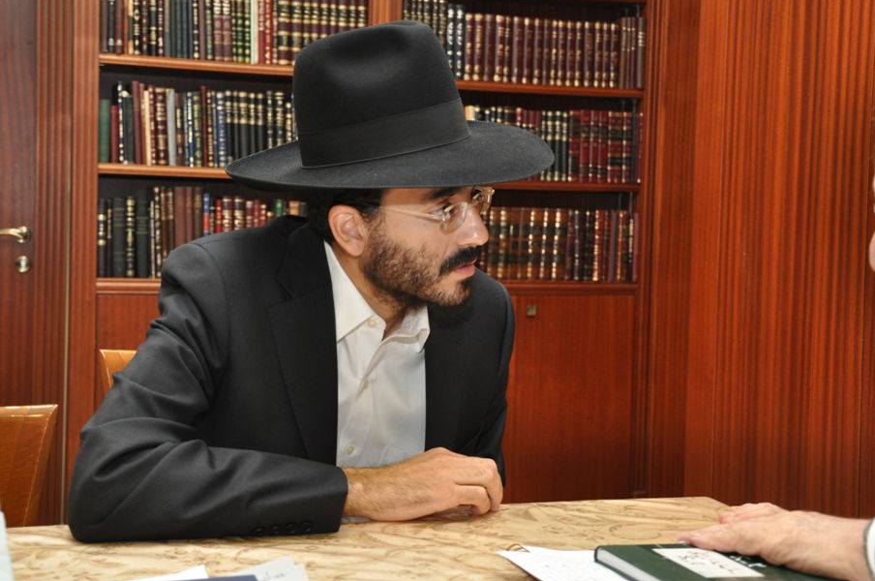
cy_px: 271
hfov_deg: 38.9
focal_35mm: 51
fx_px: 1238
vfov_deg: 26.4
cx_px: 403
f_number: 4.2
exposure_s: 1/60
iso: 800
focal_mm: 30
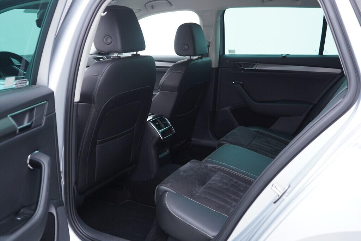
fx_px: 361
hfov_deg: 53.1
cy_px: 120
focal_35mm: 36
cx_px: 180
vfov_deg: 36.9
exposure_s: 1/40
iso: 200
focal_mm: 24
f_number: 2.8
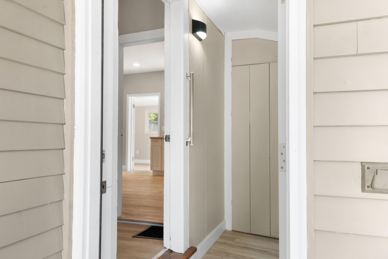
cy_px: 130
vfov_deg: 53.1
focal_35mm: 24
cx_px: 194
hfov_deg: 73.7
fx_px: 259
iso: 500
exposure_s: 1/30
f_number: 8
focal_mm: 16
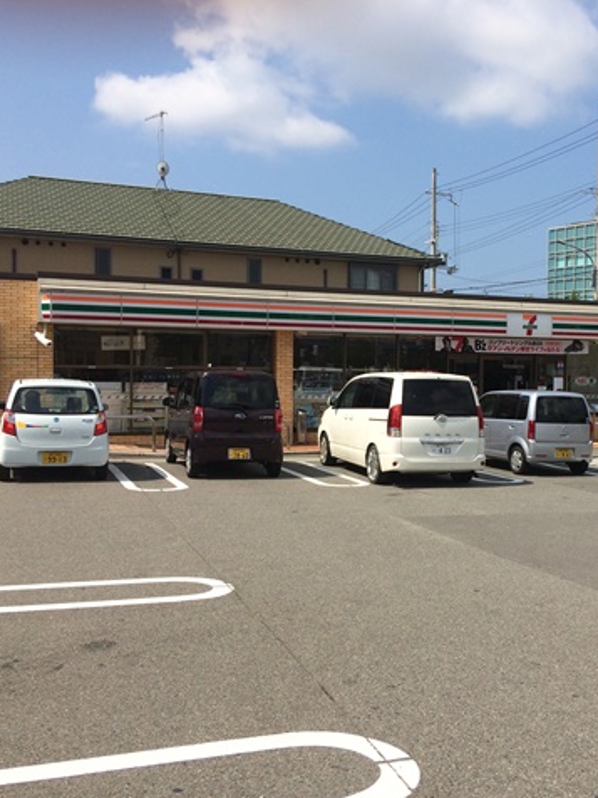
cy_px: 397
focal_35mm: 39
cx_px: 432
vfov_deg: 47.9
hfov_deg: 36.2
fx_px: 898
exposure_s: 1/2933
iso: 32
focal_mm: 4.15
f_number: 2.2
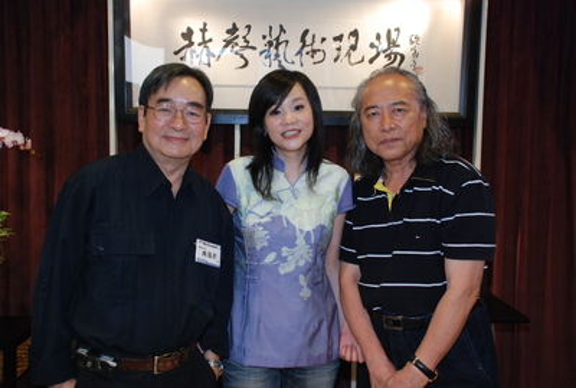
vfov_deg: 37.1
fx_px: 578
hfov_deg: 53.0
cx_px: 288
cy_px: 194
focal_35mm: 36
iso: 640
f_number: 4
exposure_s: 1/50
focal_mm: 24
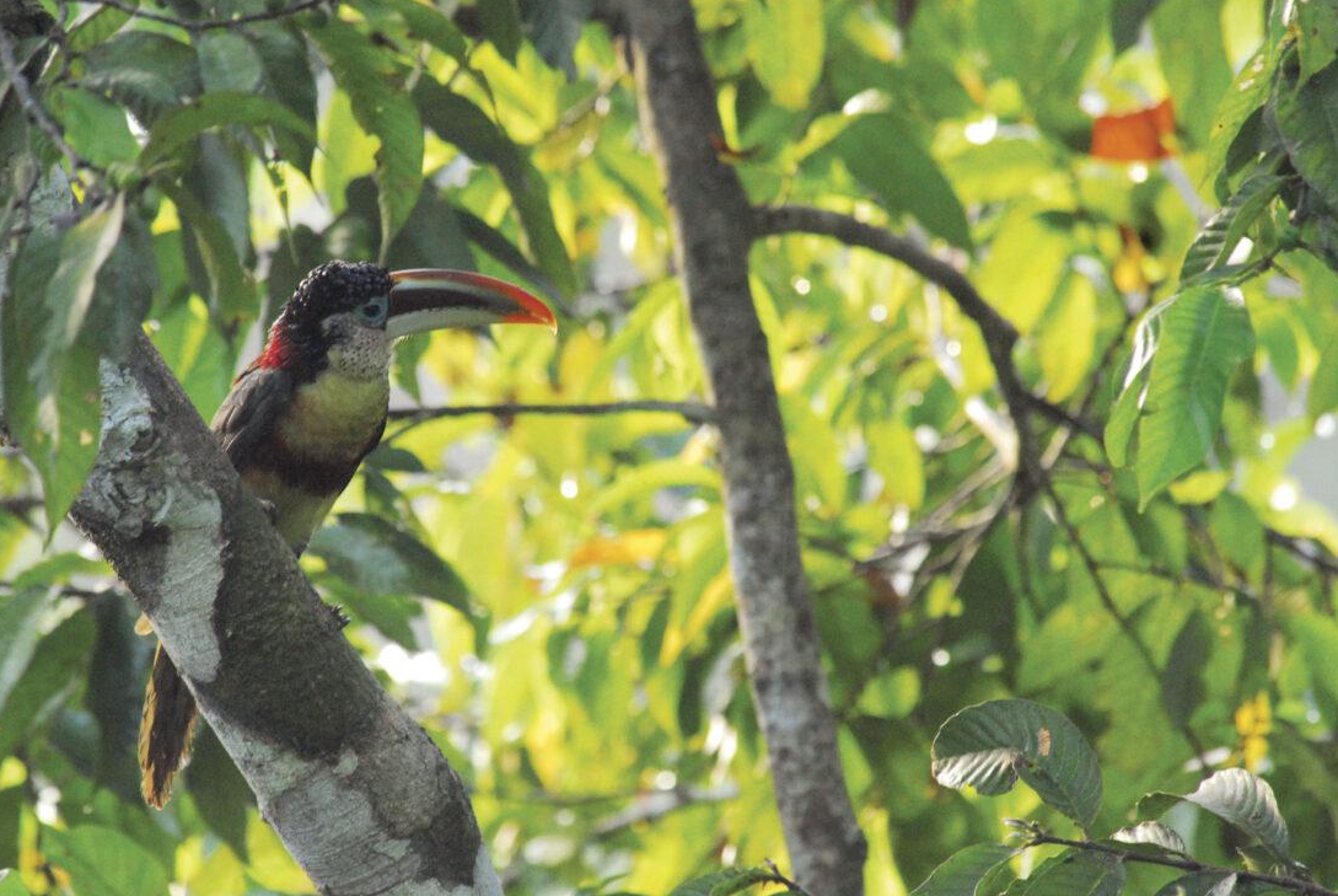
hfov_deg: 3.1
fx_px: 24597
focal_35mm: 661
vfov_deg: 2.1
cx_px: 616
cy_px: 465
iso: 1600
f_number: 9
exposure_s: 1/50
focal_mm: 400
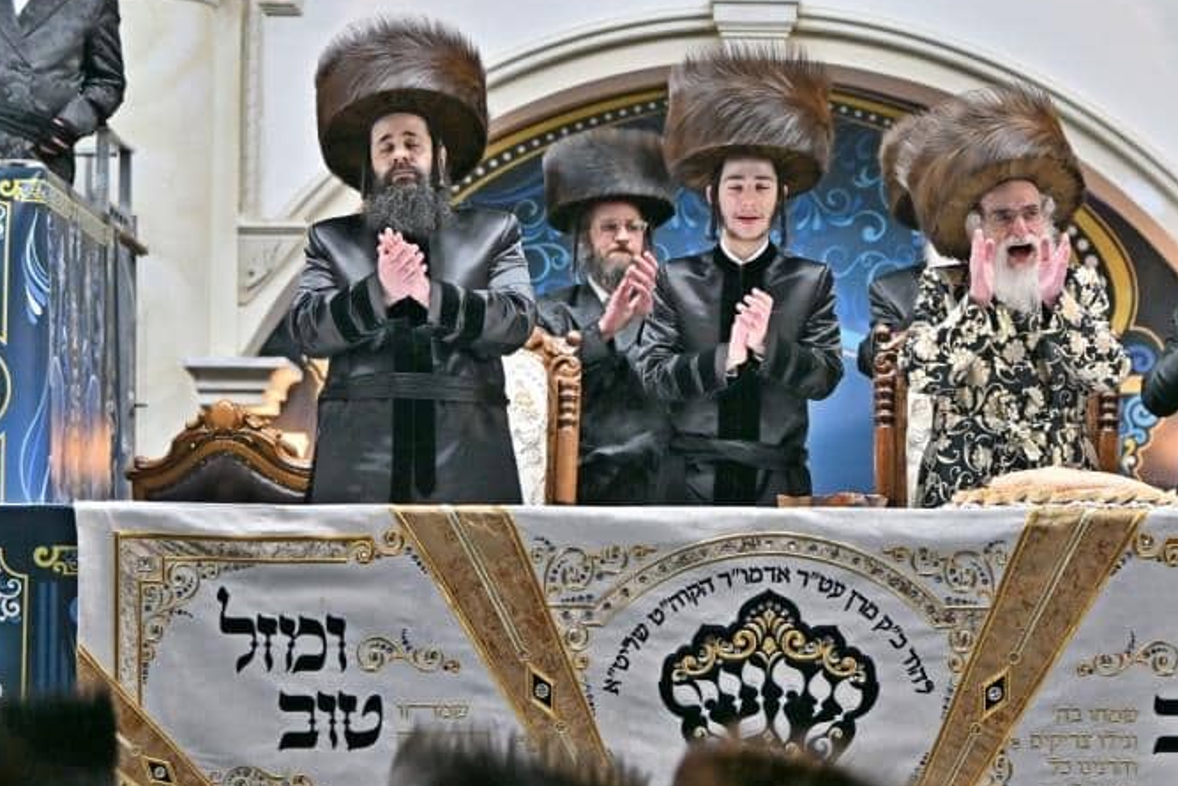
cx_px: 883
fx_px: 5629
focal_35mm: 172
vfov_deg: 8.0
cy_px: 211
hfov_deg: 11.9
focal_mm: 75
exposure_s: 1/640
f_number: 2.8
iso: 400
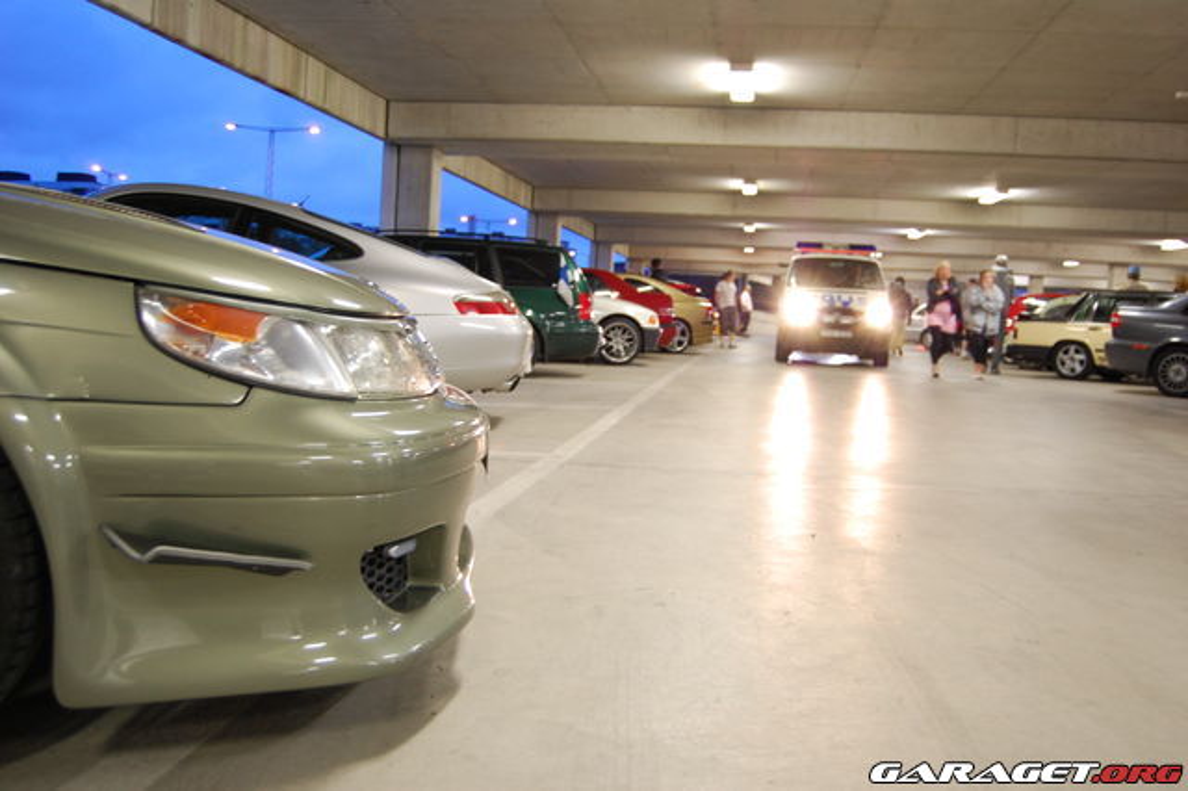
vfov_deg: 39.9
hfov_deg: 57.2
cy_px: 396
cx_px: 594
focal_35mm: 33
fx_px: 1088
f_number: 3.8
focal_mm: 22
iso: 800
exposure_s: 1/20
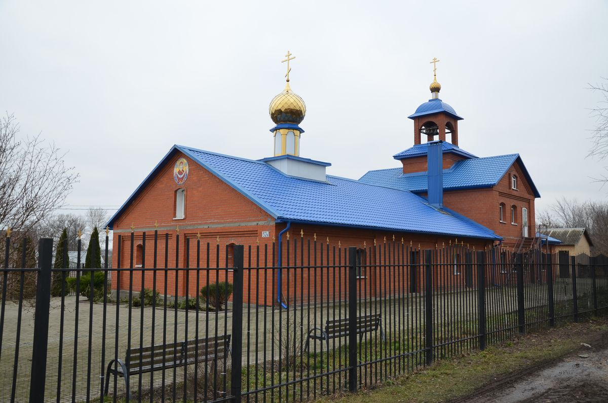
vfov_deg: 41.5
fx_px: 531
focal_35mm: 32
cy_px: 202
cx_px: 304
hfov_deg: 59.6
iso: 250
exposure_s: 1/125
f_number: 5.6
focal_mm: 21
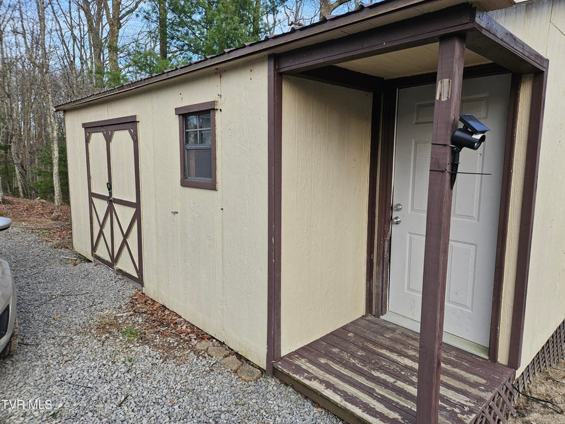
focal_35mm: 23
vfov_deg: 58.9
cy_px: 212
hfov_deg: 73.9
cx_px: 282
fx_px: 375
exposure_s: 1/210
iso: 40
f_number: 1.8
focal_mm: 5.4
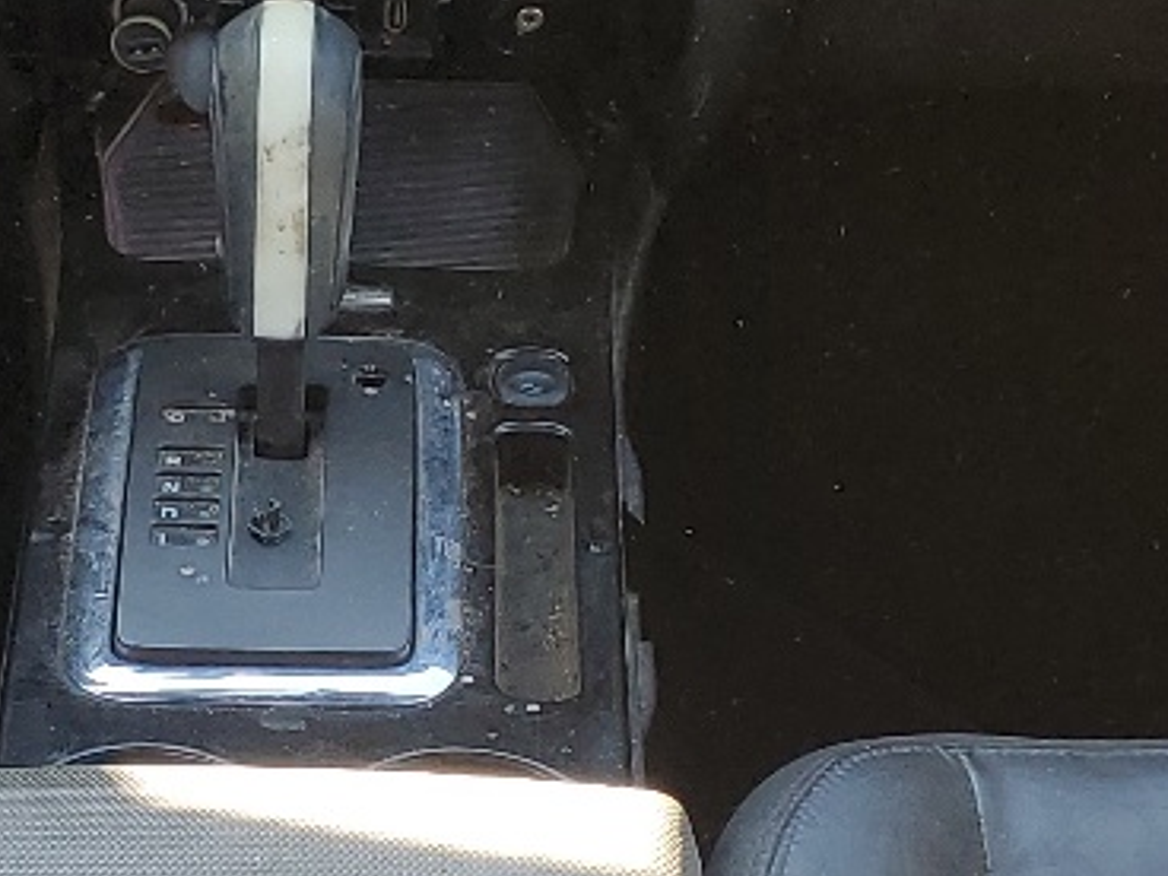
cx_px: 244
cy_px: 501
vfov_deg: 13.1
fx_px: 3813
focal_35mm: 113
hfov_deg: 17.3
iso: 50
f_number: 1.5
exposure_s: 1/120
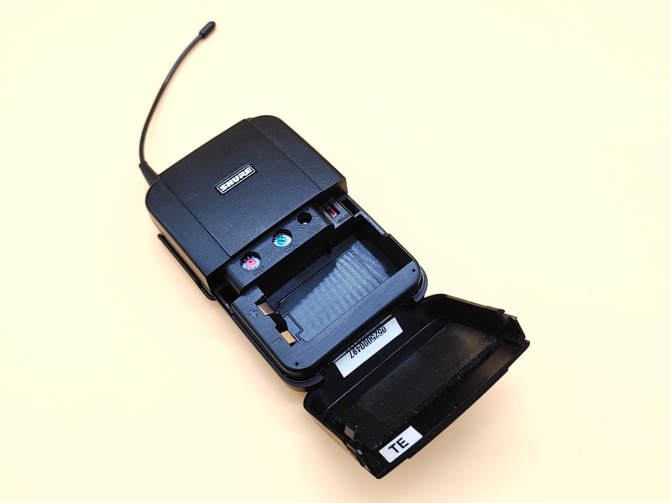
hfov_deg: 55.4
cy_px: 252
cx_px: 336
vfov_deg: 42.9
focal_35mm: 33
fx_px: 640
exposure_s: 1/145
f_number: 1.8
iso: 50
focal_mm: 4.36
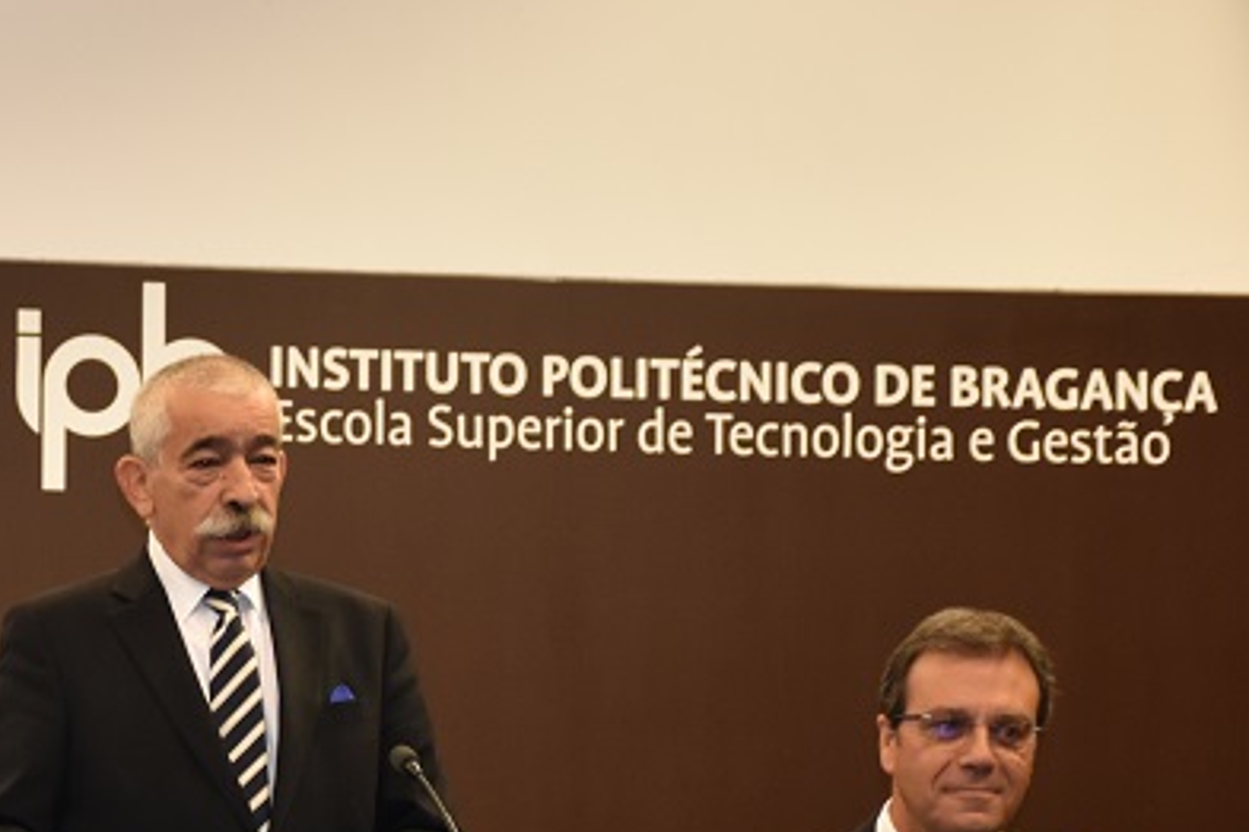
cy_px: 918
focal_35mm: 183
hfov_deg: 11.1
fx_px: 6349
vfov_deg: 7.5
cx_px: -200
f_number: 5
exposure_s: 1/100
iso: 800
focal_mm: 48
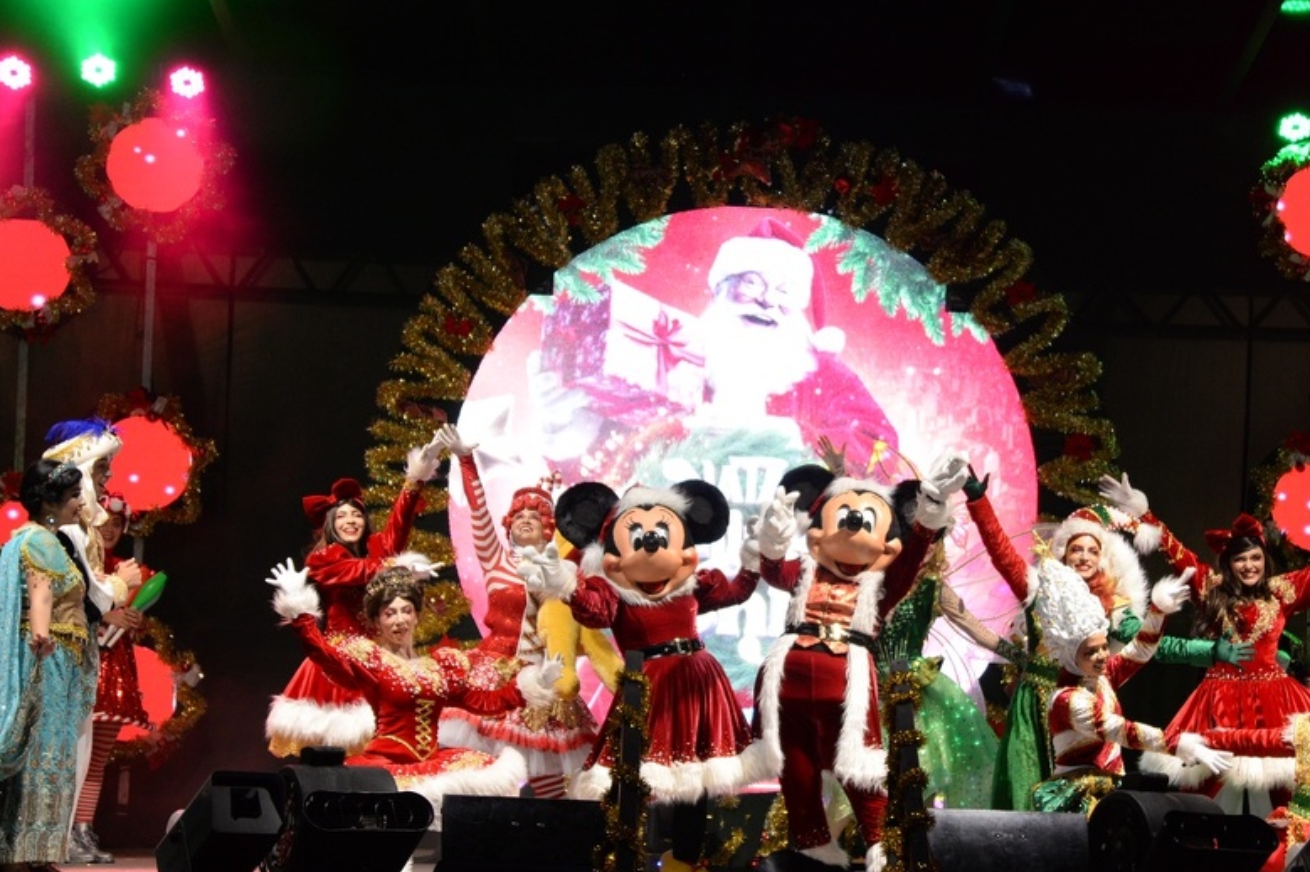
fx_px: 4002
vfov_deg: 12.4
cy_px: 445
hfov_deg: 18.6
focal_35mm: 110
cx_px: 777
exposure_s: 1/160
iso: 2000
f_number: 4.5
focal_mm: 85
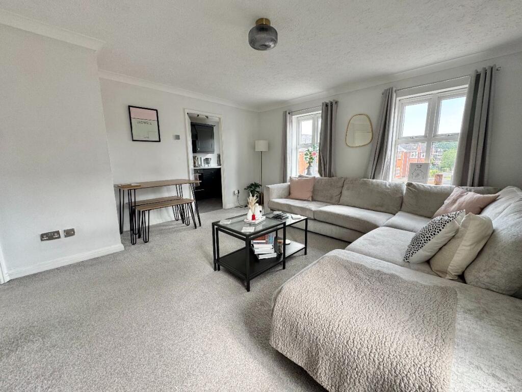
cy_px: 196
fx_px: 211
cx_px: 261
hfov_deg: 102.1
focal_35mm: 14
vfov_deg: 85.7
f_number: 2.2
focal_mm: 2.22
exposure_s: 1/99
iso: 100
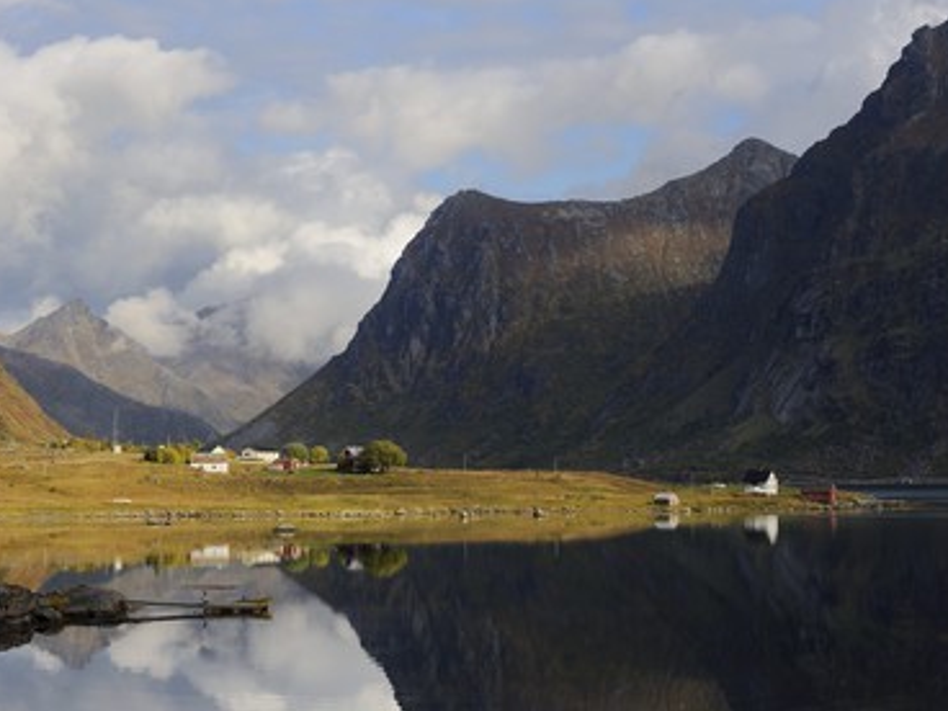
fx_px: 2465
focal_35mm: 90
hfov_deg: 21.8
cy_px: 353
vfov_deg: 16.4
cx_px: 446
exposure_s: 1/320
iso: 200
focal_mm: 82
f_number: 9
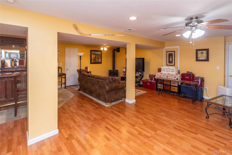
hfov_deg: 100.4
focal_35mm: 15
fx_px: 97
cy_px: 78
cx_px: 116
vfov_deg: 77.3
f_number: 5.6
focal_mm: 10
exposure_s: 1/60
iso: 1250
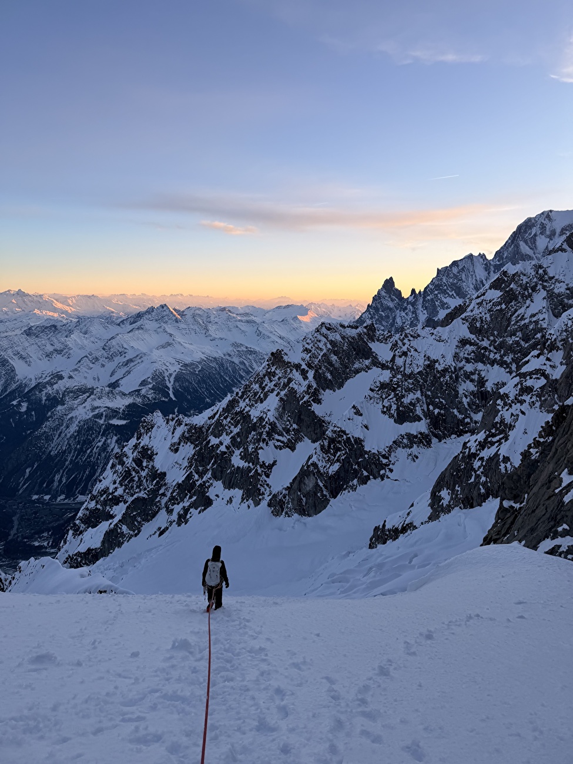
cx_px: 286
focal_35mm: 24
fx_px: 530
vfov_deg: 71.6
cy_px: 382
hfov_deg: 56.8
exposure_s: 1/728
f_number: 1.78
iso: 80
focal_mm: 6.76
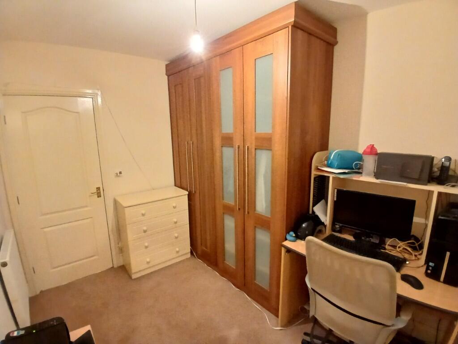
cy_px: 172
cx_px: 229
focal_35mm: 17
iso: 640
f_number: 2.2
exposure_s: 1/25
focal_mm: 1.4
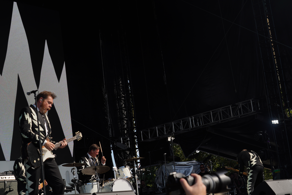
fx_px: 527
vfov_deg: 20.9
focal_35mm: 65
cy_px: 98
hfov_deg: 31.0
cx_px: 146
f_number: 8
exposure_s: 1/320
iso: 100
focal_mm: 65
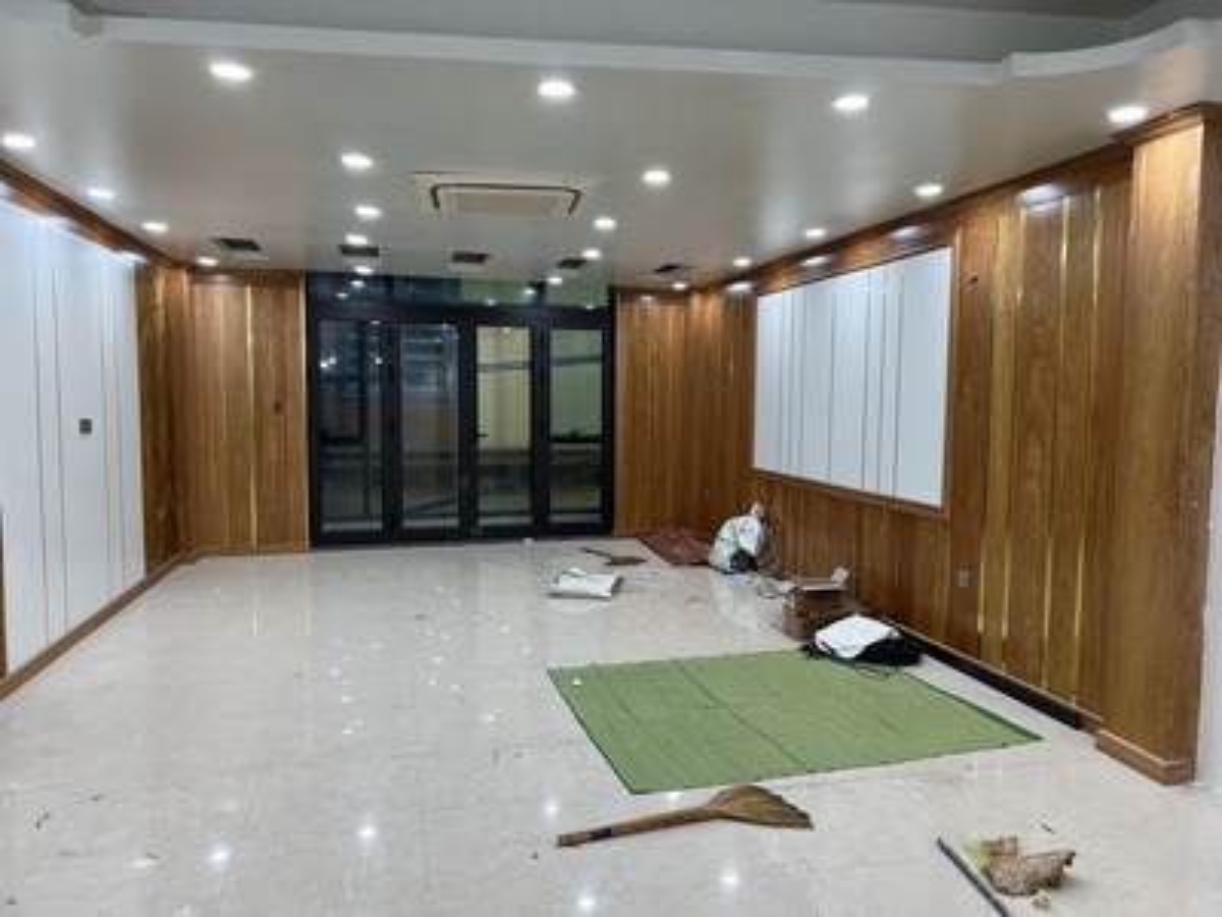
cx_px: 611
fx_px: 918
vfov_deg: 53.1
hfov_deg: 67.3
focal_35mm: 26
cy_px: 458
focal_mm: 5.7
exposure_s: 1/100
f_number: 1.5
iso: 50
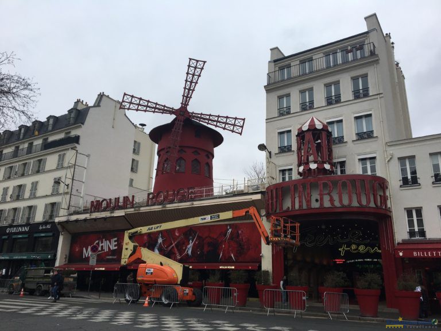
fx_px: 369
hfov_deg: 61.7
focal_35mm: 29
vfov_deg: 48.2
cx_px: 220
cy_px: 166
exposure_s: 1/651
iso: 25
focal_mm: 4.15
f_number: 2.2
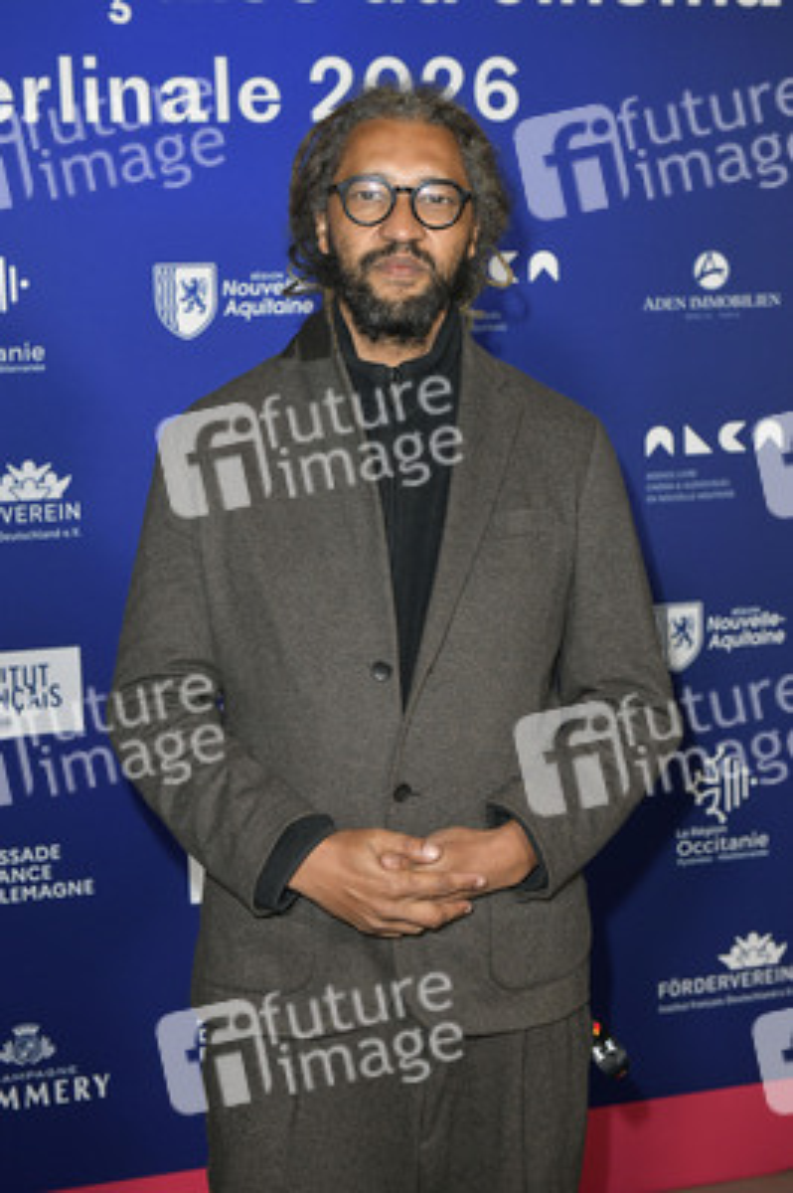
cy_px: 596
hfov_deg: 25.9
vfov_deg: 38.2
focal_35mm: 52
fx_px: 1721
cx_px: 396
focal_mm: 52
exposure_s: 1/200
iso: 2000
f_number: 5.6
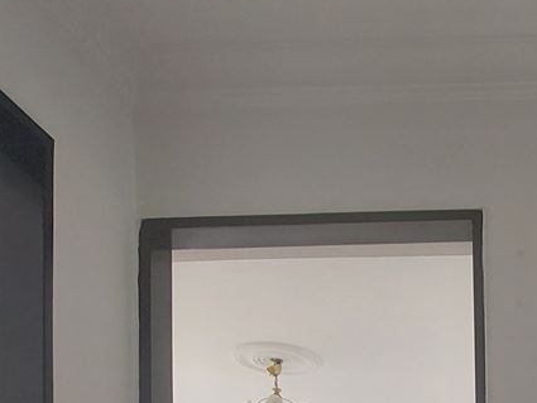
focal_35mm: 44
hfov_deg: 36.6
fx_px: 683
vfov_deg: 24.5
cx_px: 585
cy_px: 624
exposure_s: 1/50
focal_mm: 1.74
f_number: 2.2
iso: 50
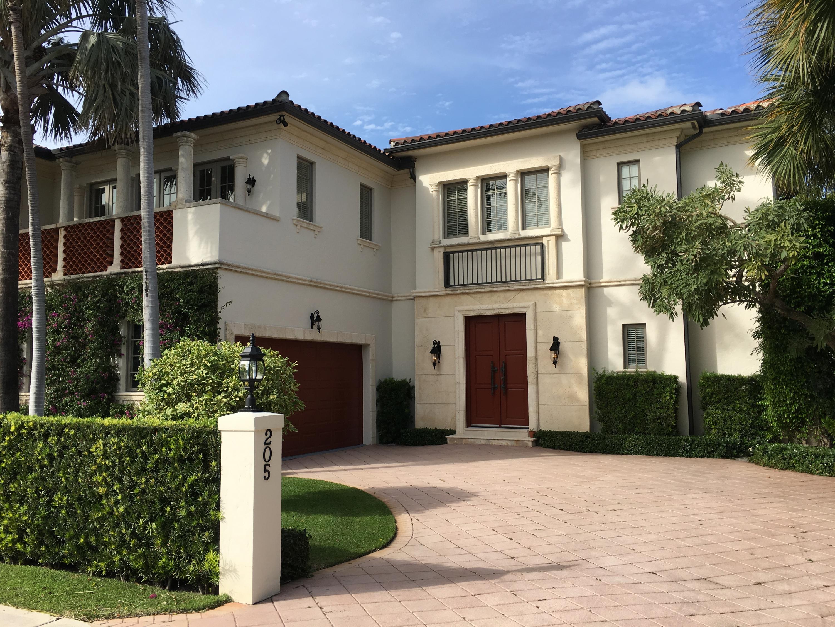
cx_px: 418
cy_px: 314
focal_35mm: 29
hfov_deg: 61.7
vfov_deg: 48.2
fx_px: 700
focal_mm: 4.15
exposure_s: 1/1115
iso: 25
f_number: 2.2
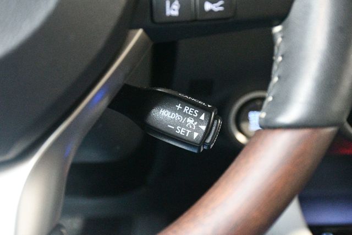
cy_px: 118
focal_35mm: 72
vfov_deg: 18.9
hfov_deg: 28.1
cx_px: 176
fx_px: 704
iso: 12800
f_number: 4.5
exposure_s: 1/25
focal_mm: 48
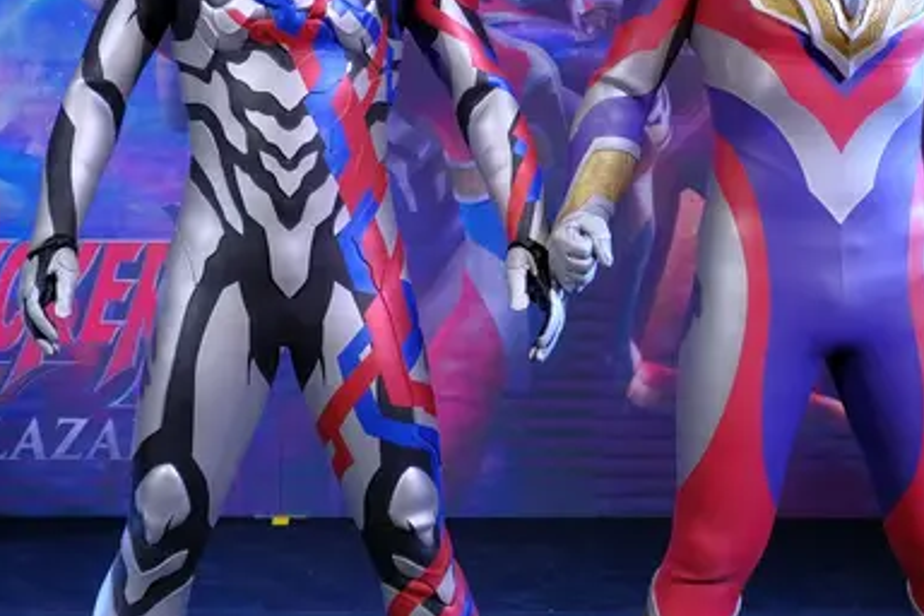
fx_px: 1771
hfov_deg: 29.0
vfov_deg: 19.4
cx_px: 282
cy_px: 77
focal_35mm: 69
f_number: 4
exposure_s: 1/160
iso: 500
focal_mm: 22.9
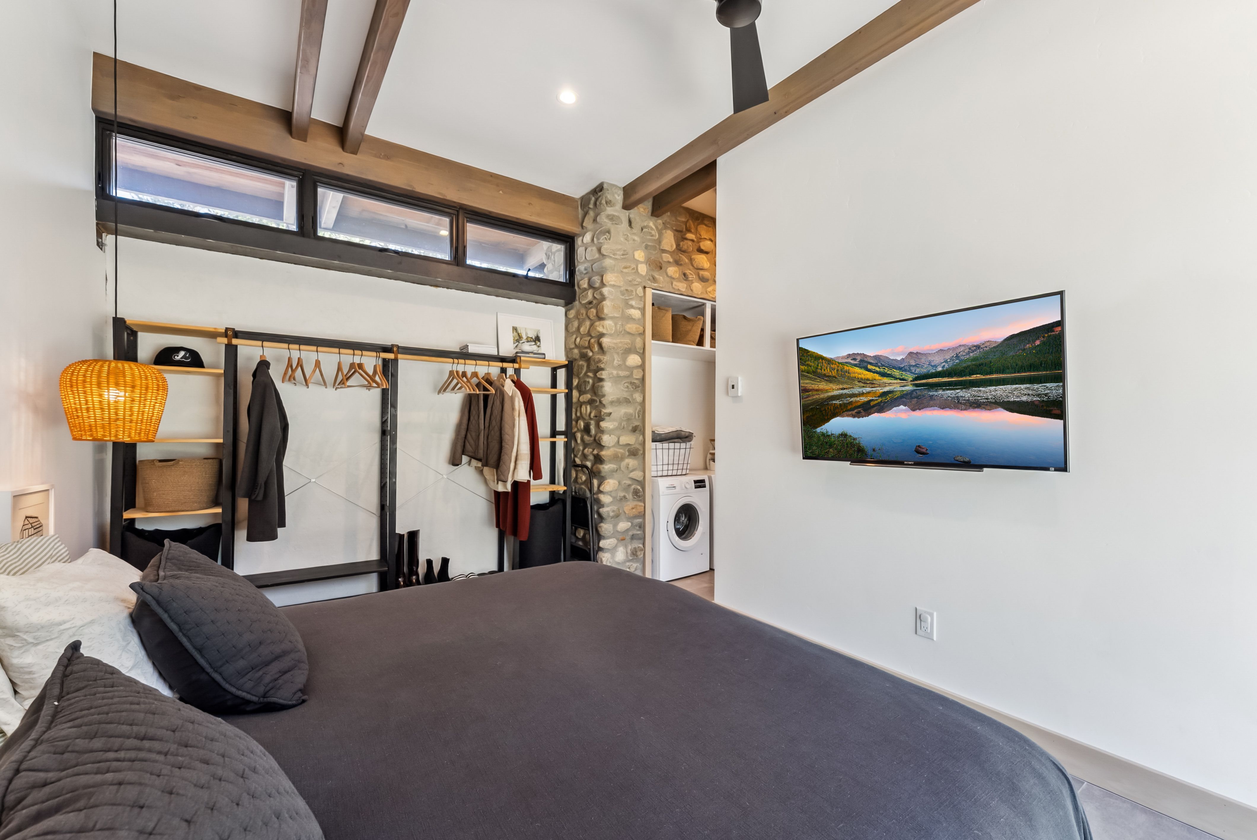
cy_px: 420
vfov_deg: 81.3
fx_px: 489
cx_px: 628
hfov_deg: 104.2
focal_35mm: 14
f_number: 8
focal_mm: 14
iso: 800
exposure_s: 1/25
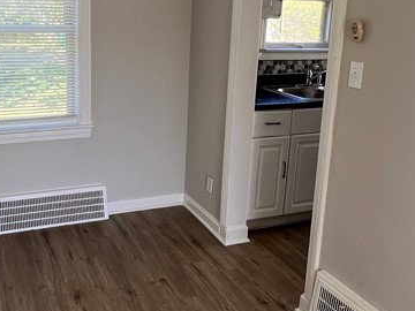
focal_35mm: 37
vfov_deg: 38.3
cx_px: 153
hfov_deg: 49.6
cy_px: 107
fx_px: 444
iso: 40
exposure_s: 1/99
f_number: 1.8
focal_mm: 1.57
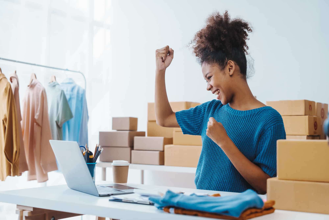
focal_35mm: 54
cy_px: 110
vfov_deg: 25.1
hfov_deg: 36.9
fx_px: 493
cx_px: 164
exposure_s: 1/400
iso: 250
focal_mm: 54
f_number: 2.8
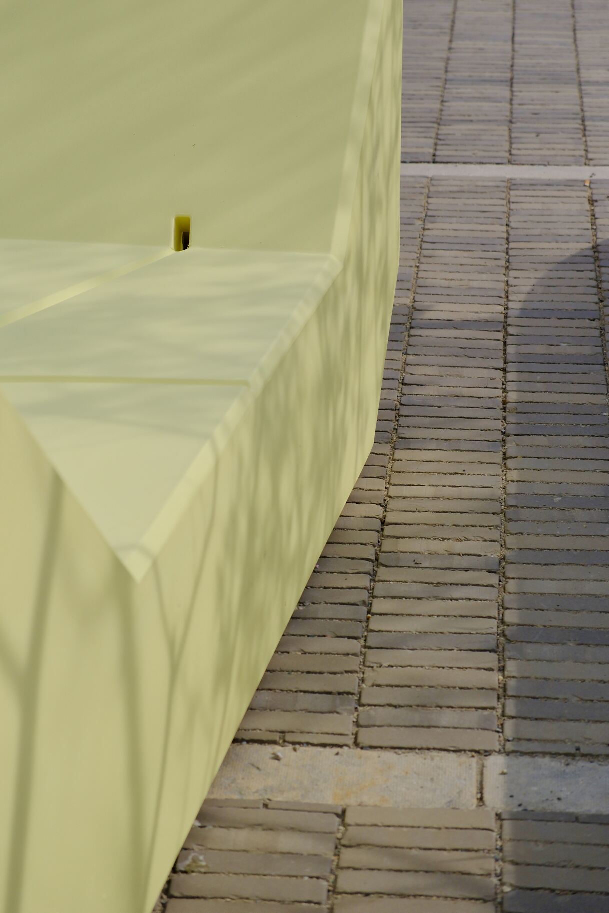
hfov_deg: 18.2
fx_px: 1903
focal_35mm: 75
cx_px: 304
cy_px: 456
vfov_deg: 27.0
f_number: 3.6
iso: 320
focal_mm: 50
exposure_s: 1/8000
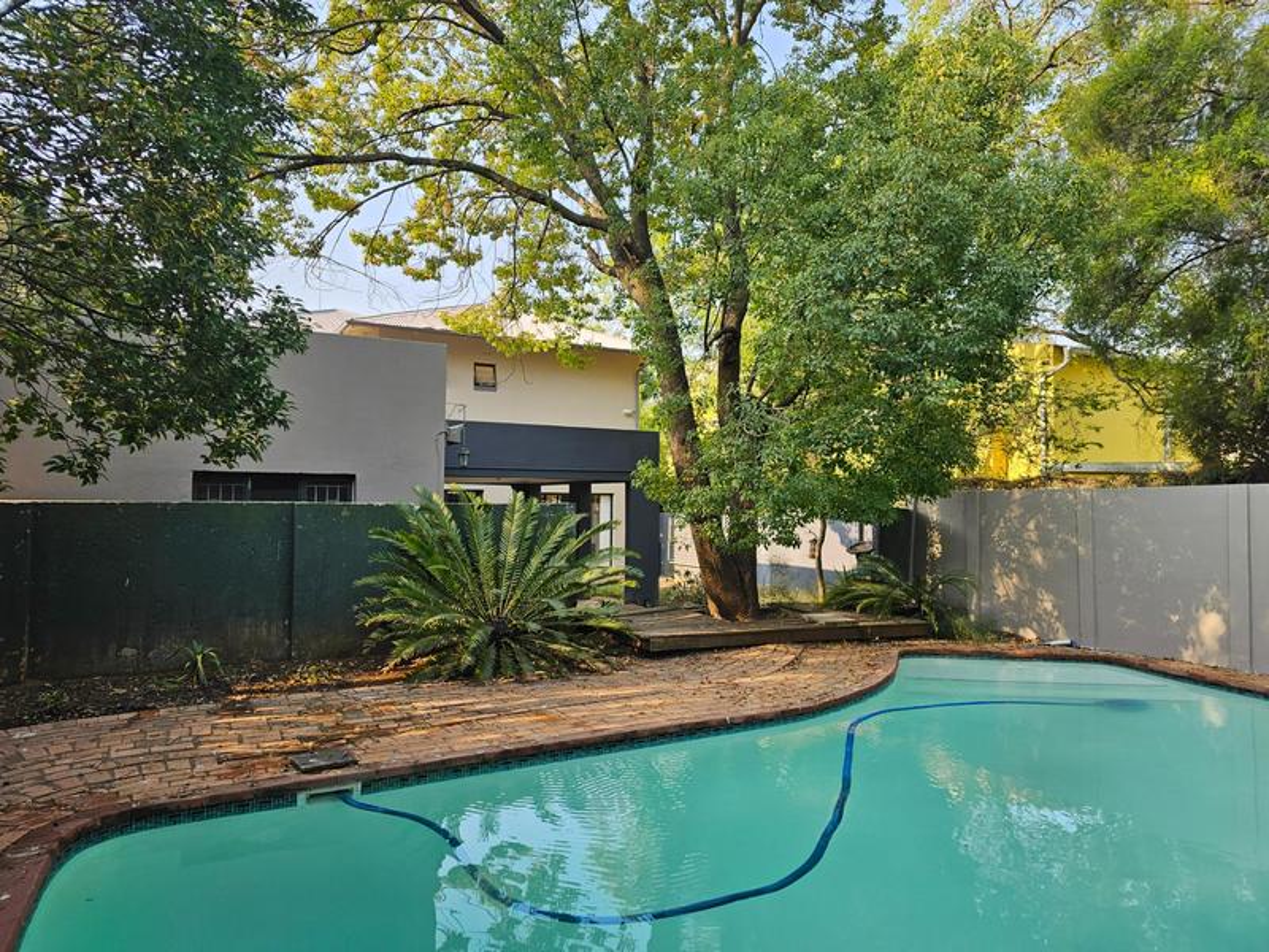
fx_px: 843
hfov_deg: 73.9
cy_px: 476
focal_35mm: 23
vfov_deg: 58.9
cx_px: 634
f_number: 1.7
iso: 25
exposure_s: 1/180
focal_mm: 6.3
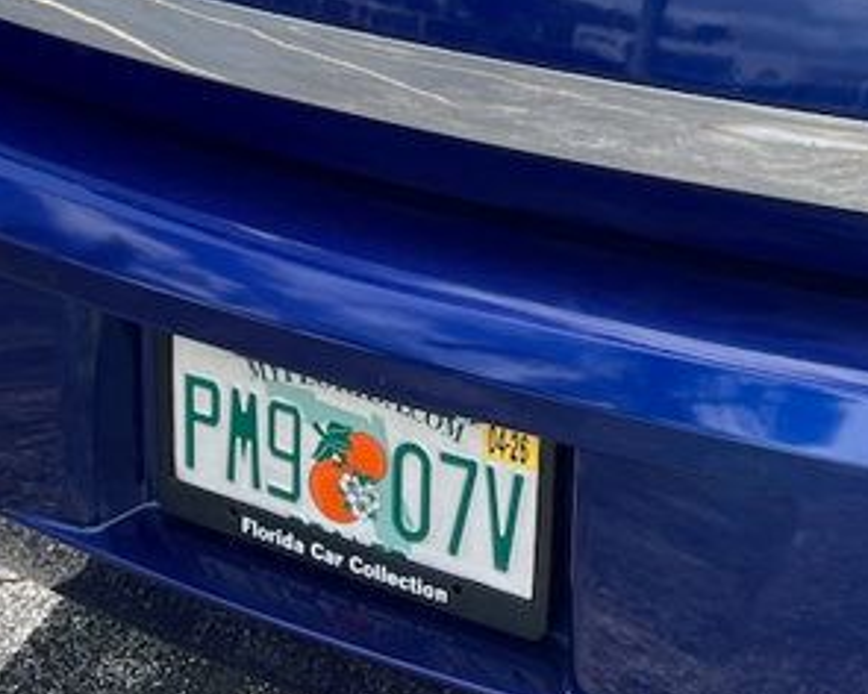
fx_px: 2261
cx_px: 839
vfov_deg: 16.9
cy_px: -85
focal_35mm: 88
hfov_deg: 21.1
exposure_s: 1/1901
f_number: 1.5
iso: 50
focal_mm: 5.7
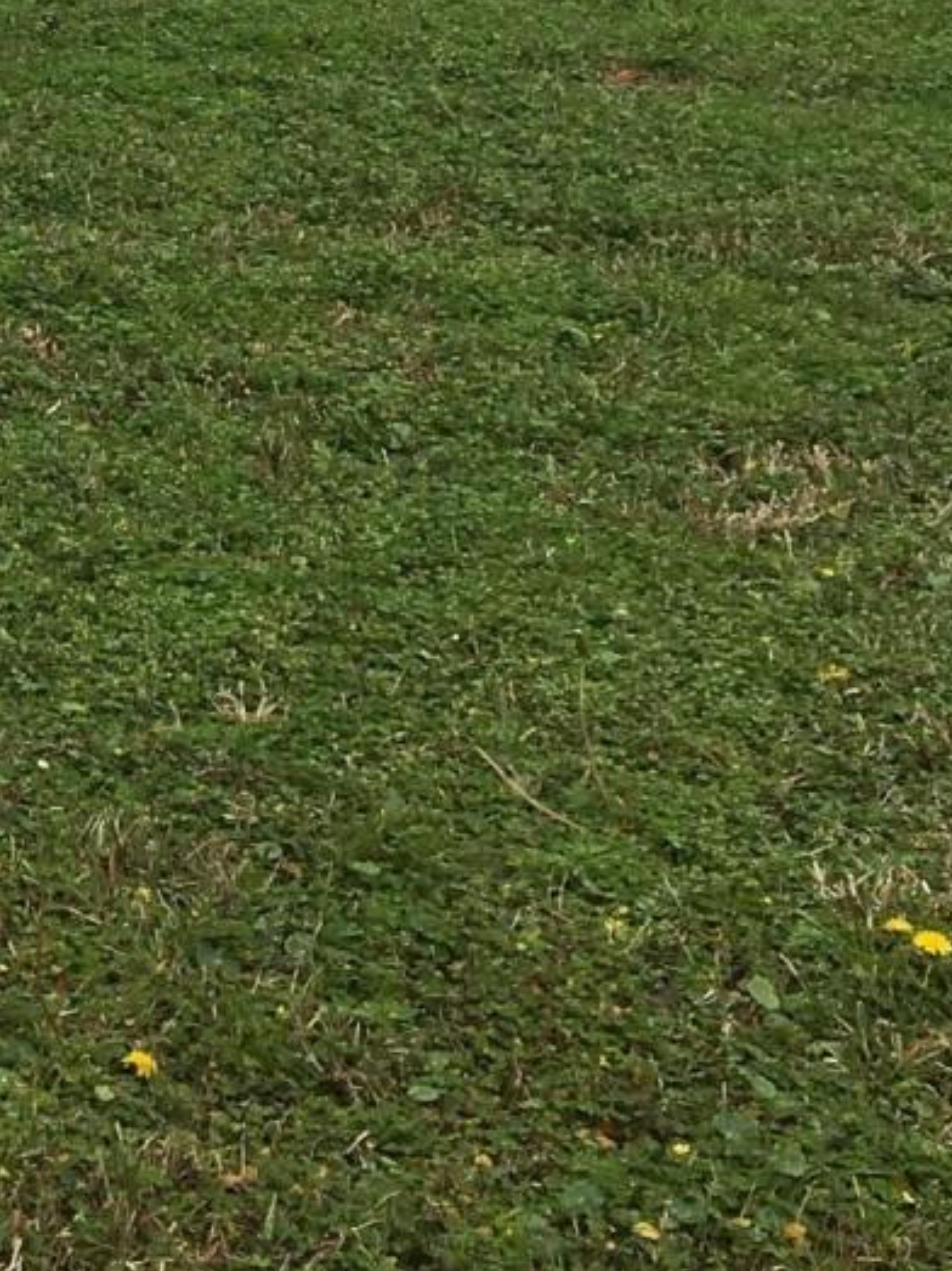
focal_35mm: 111
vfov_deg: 16.3
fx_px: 4072
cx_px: -823
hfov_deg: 12.1
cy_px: -571
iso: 25
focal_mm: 4.15
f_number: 2.2
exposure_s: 1/506
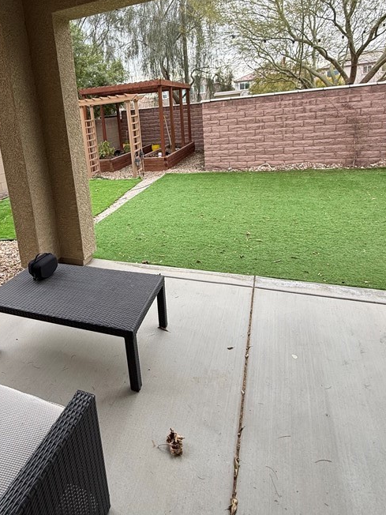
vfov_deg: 74.8
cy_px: 187
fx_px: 327
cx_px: 127
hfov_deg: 59.6
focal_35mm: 22
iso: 50
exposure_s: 1/346
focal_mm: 2.22
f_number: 2.2
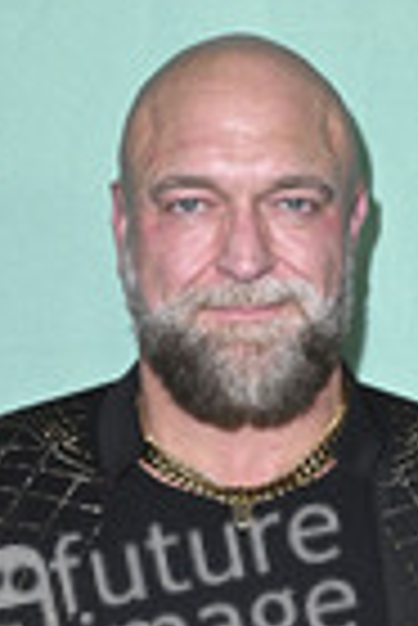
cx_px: 256
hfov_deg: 10.0
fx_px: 2397
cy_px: 838
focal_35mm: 138
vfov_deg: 14.2
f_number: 5.6
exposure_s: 1/200
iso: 1600
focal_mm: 48
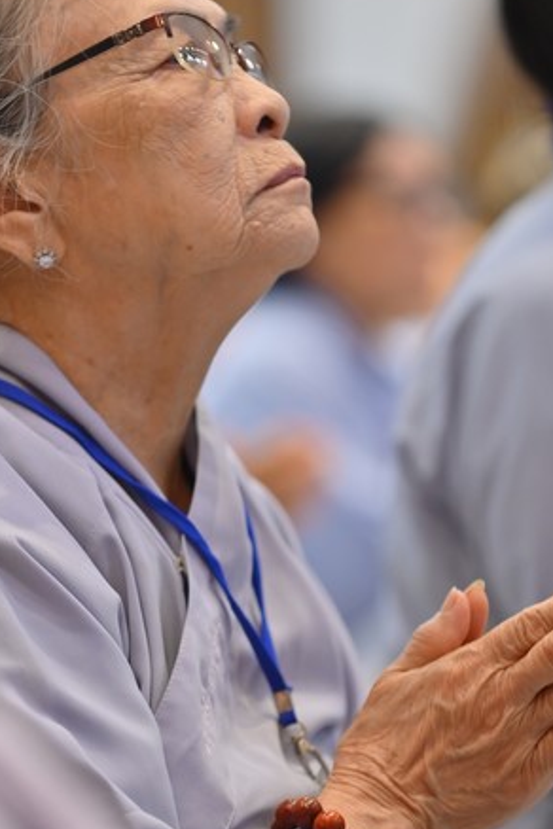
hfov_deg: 7.1
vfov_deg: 10.7
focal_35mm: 193
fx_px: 4447
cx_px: 217
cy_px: 435
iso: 1000
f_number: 3.2
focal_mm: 130
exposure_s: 1/100
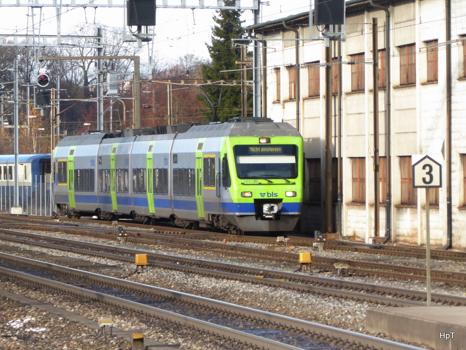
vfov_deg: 4.2
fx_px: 4819
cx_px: 233
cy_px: 175
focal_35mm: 358
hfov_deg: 5.5
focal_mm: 57.7
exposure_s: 1/320
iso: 500
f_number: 5.9
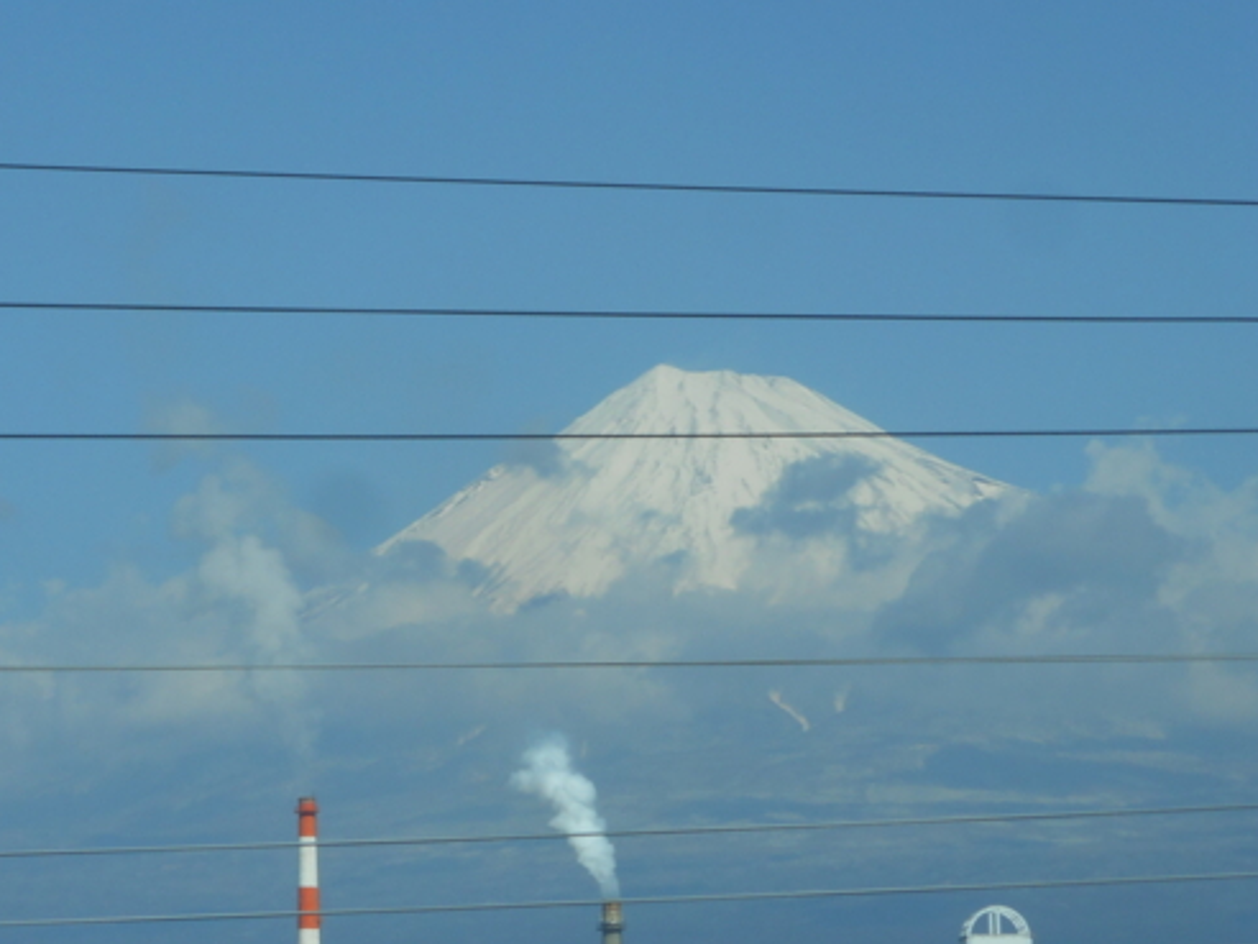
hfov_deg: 11.9
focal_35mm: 166
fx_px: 6033
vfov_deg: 8.9
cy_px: 663
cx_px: 442
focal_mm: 18.2
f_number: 5.8
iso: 80
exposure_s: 1/500
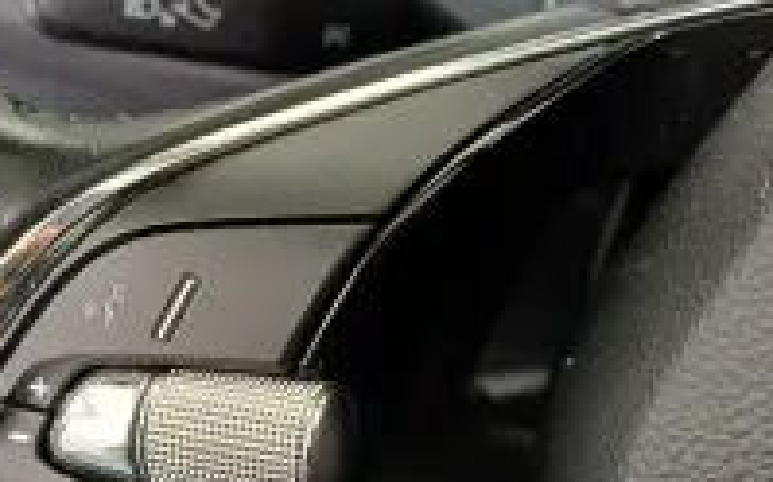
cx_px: 272
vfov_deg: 26.8
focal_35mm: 48
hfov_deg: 41.4
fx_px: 1010
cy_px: 276
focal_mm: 4.65
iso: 320
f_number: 1.8
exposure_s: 1/33.3
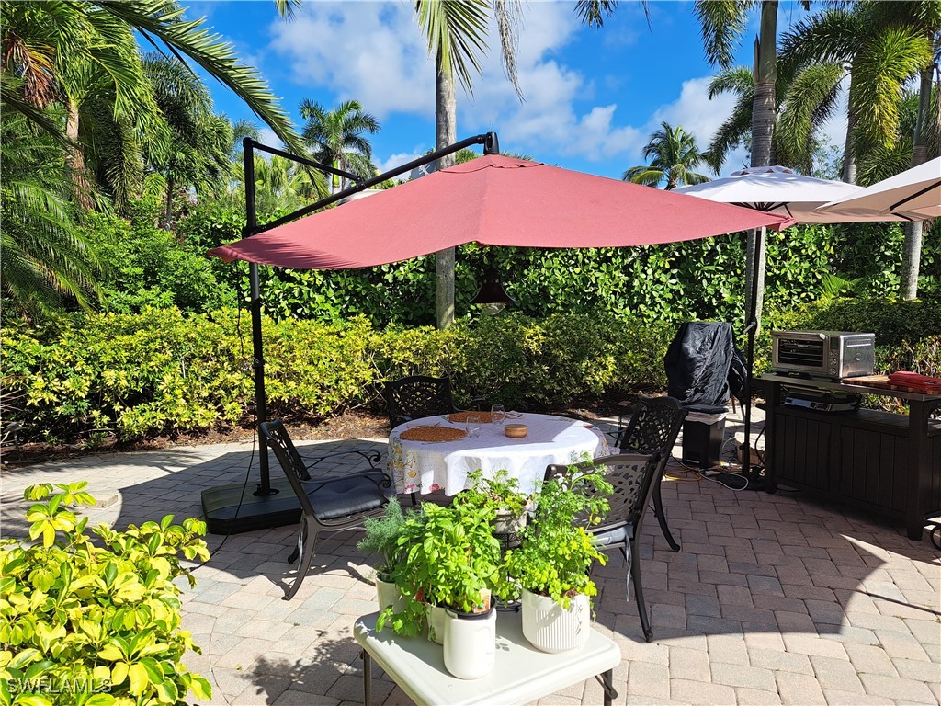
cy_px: 353
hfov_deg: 71.6
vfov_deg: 56.8
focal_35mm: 24
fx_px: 652
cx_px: 470
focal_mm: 5.23
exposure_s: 1/1792
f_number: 1.8
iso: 50
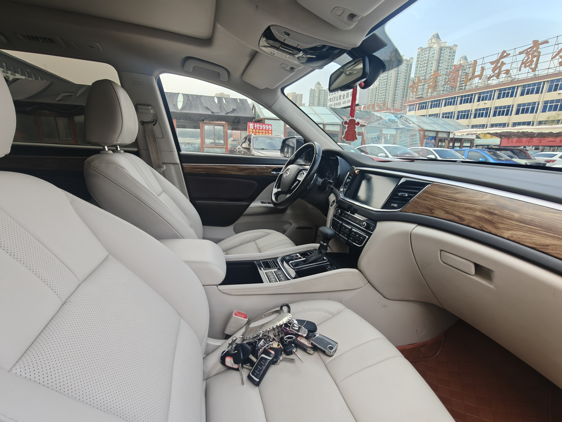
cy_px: 211
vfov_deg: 81.7
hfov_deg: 98.2
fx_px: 244
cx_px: 281
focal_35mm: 15
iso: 200
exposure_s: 1/122
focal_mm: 2.3
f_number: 2
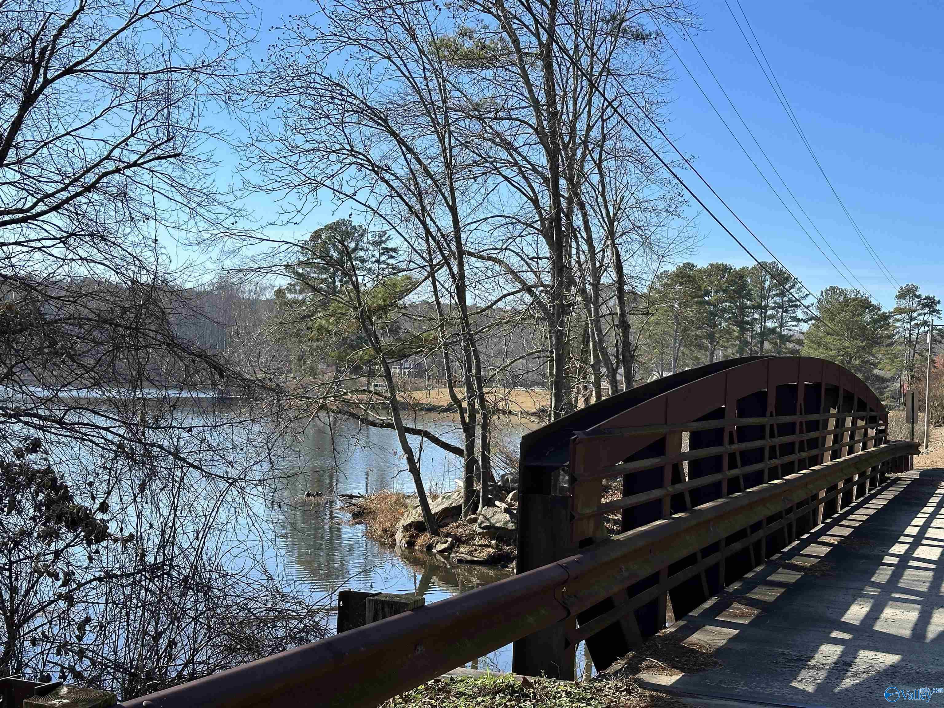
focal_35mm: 48
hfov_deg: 39.7
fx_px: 1309
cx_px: 472
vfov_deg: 30.3
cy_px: 354
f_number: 1.78
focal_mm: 6.86
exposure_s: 1/2976
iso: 64
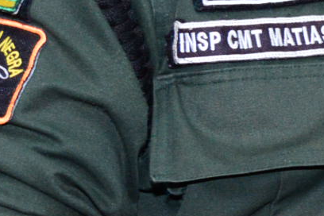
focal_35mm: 258
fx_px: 2322
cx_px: 867
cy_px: 129
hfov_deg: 7.3
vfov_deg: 5.3
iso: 1600
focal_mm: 35
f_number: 5.6
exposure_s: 1/60
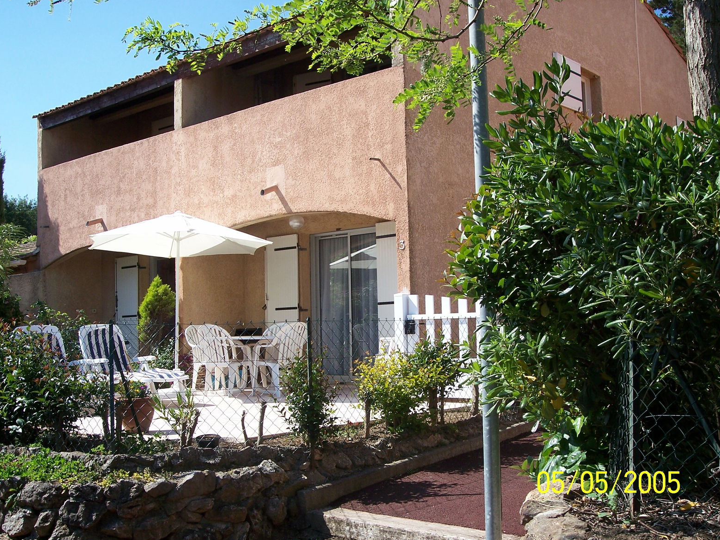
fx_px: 832
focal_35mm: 40
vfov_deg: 36.0
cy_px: 275
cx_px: 351
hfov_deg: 46.8
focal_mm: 8
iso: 100
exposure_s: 1/500
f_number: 4
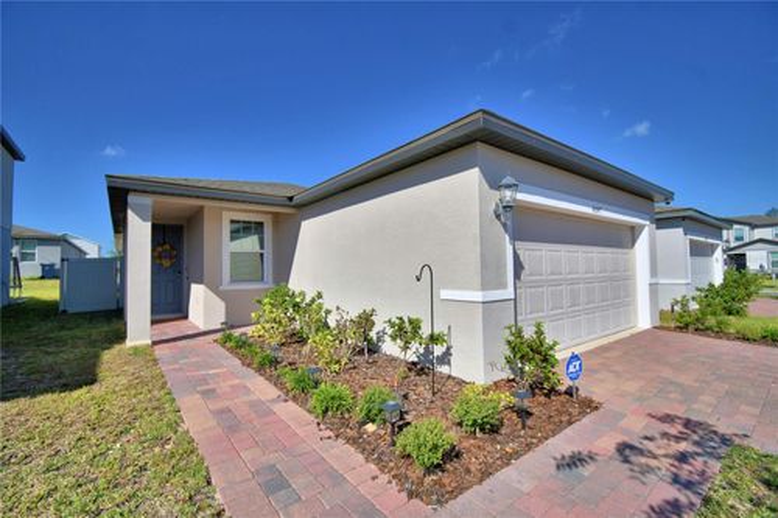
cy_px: 259
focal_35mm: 15
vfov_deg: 77.3
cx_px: 389
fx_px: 324
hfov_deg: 100.4
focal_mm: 10
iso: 100
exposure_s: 1/2500
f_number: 4.5
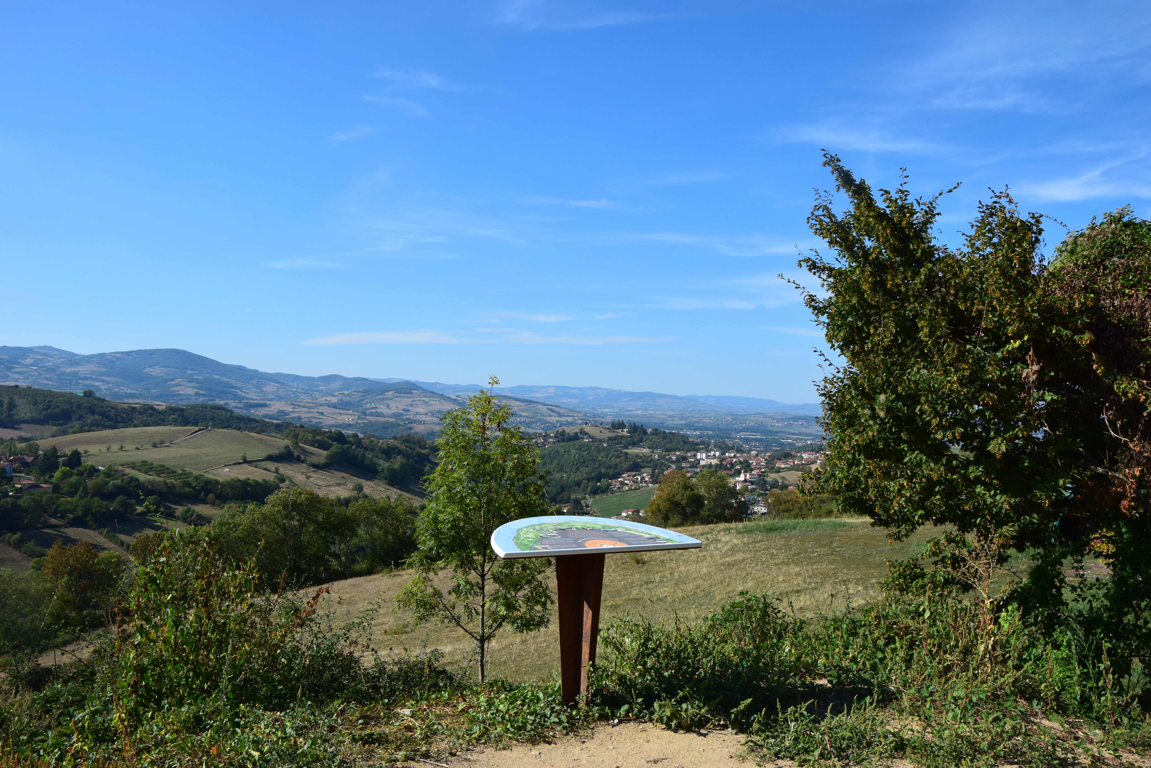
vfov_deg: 47.9
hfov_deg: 67.4
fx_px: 863
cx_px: 576
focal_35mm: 27
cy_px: 384
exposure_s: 1/400
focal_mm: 18
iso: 400
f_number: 11
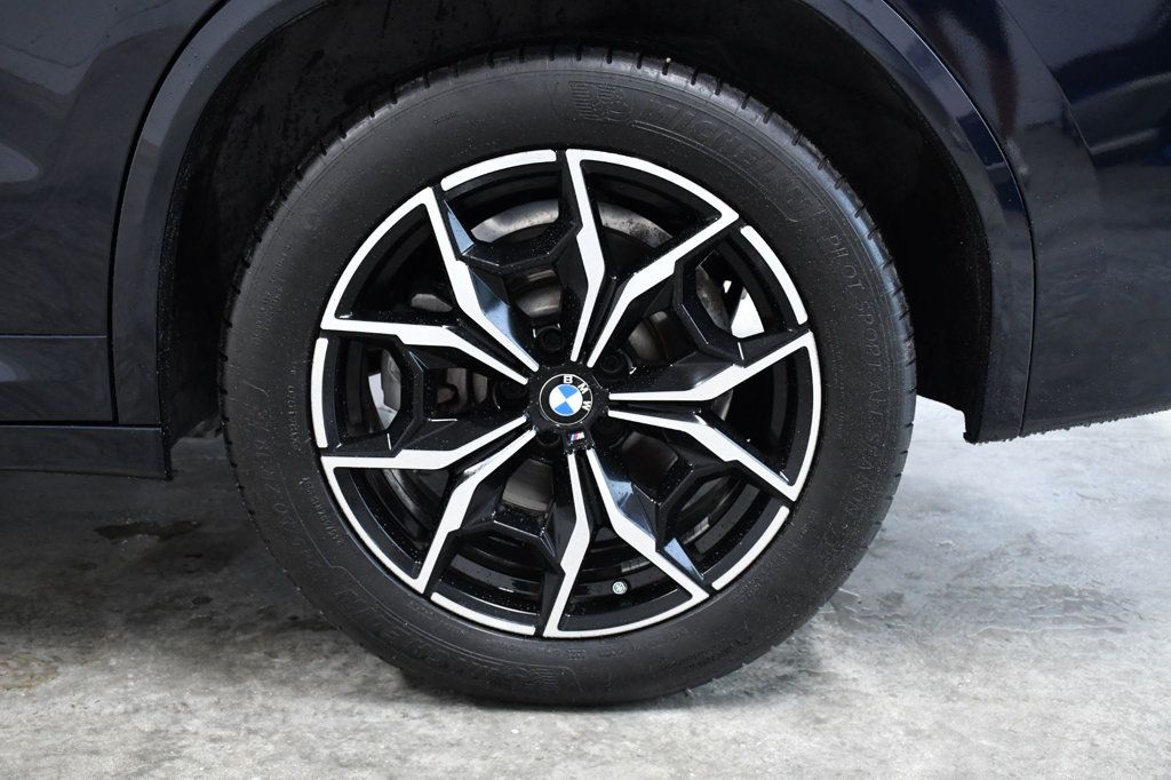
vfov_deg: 28.1
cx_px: 586
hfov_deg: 41.1
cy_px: 390
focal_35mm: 48
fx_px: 1561
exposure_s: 1/160
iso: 2500
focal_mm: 32
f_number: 6.3
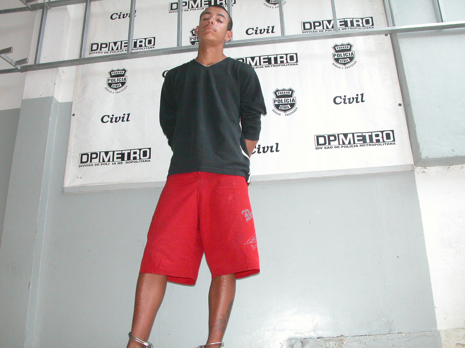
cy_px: 174
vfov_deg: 41.8
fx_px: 457
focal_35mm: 34
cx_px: 232
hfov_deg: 54.0
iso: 400
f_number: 5.6
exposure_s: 1/287
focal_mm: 8.9
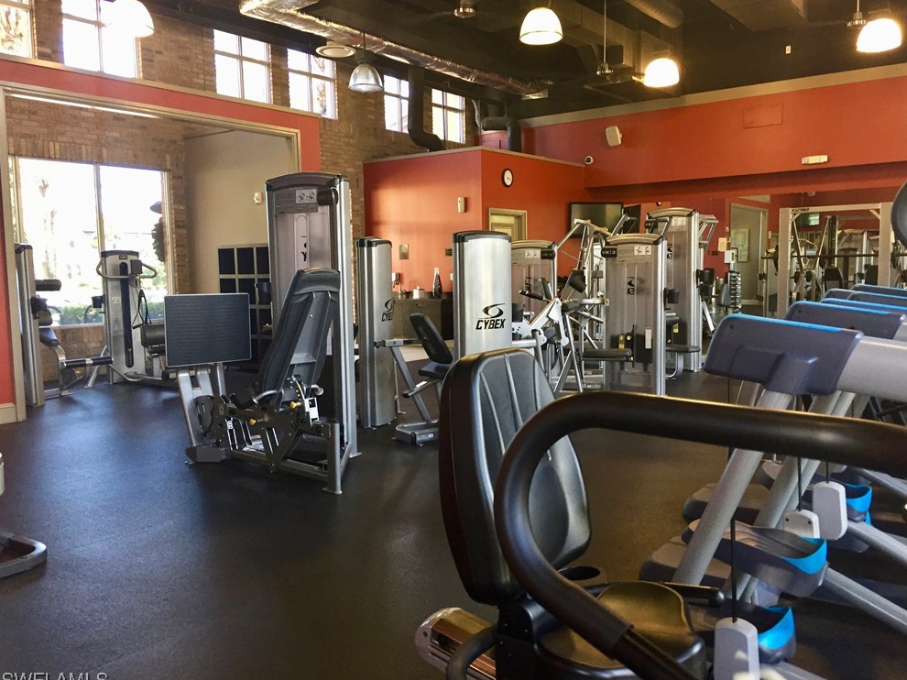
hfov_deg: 60.0
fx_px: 786
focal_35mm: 30
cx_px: 465
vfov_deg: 46.8
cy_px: 349
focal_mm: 4.15
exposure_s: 1/30
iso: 125
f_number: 2.2
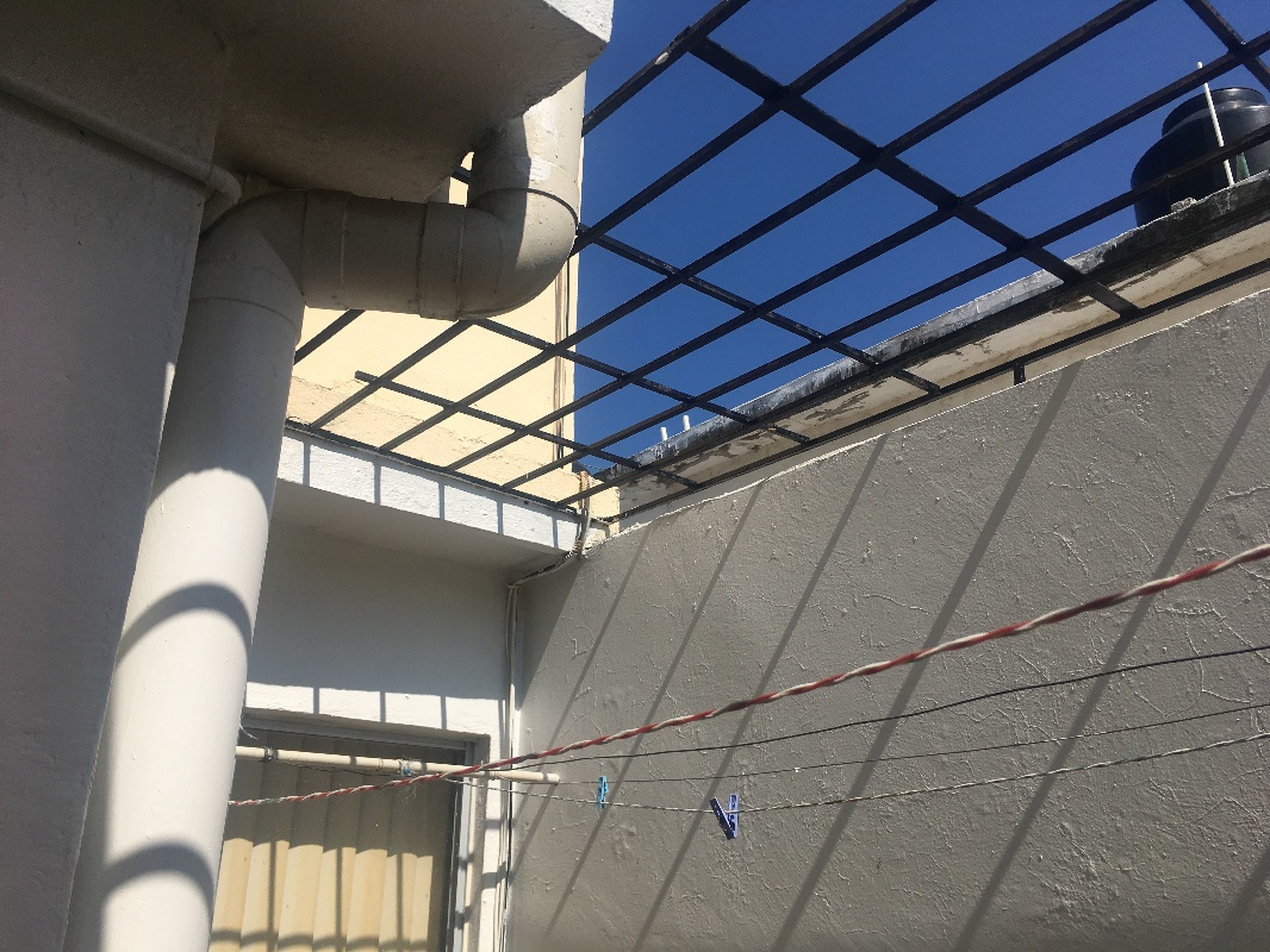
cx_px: 635
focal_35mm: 29
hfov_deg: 61.6
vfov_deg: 48.2
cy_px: 476
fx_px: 1064
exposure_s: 1/3663
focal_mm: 4.15
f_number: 2.2
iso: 25
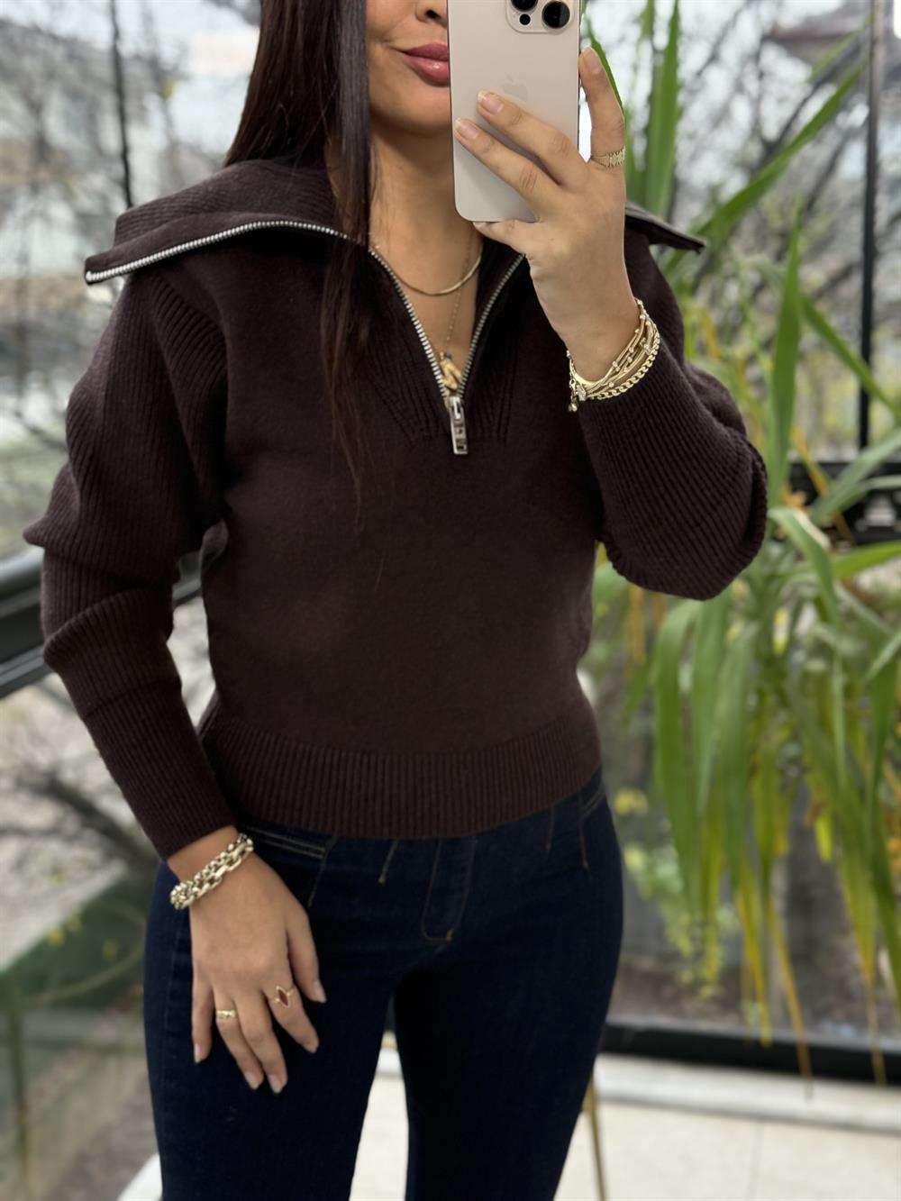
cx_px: 450
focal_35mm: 48
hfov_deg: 30.3
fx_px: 1666
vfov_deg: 39.7
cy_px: 600
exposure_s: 1/110
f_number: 1.78
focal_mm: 6.76
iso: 200
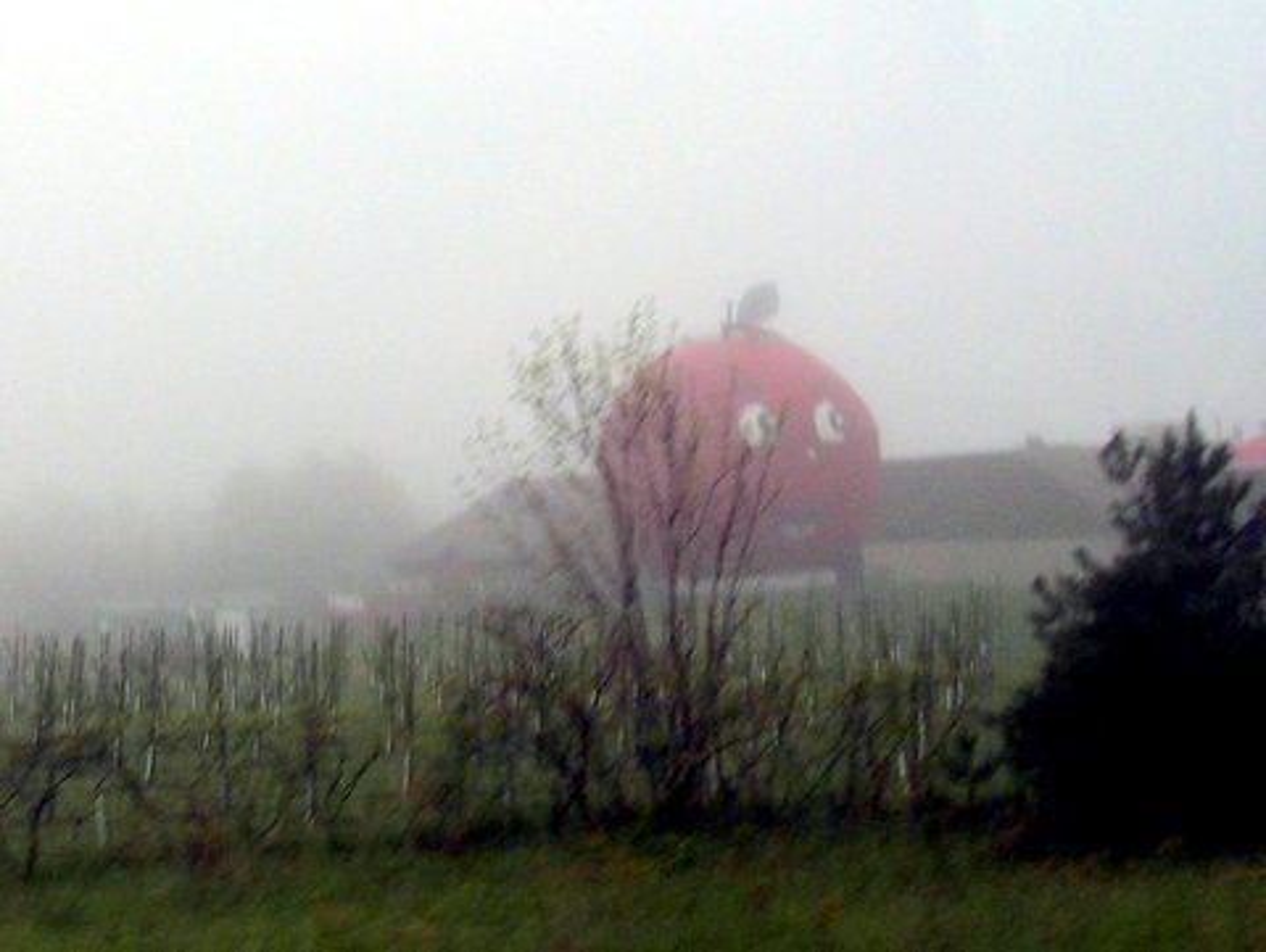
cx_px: 633
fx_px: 1025
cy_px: 476
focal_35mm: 28
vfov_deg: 49.8
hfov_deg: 63.4
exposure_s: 1/125
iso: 100
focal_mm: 6
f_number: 2.8
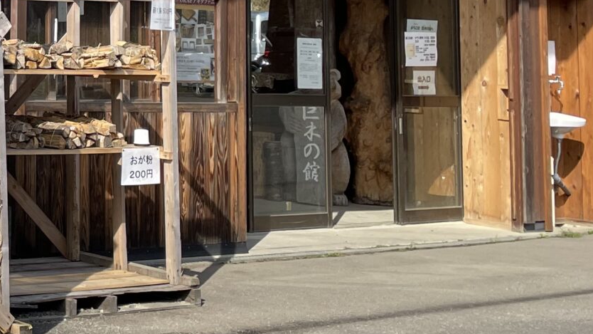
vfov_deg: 13.4
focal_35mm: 87
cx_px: -196
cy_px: -97
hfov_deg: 21.8
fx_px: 1368
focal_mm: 4.2
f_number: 1.6
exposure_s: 1/2053
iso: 32
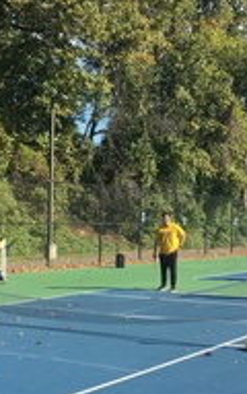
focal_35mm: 61
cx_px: 179
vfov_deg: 33.4
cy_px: 228
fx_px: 655
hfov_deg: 21.2
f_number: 2.2
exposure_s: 1/718
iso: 25
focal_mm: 4.15
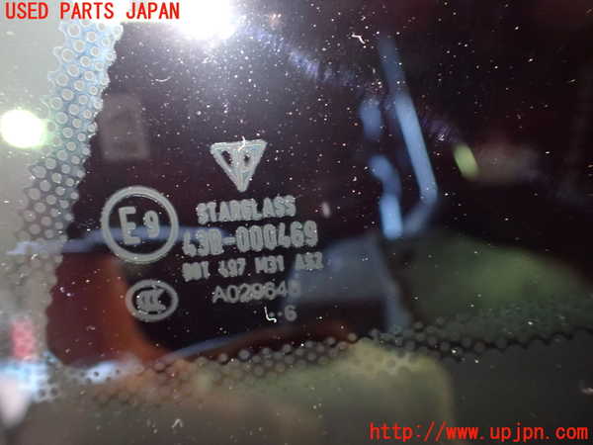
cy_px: 222
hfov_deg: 60.0
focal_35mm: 30
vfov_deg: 46.8
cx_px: 296
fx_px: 514
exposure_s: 1/30
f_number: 2.3
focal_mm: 5.4
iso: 1250
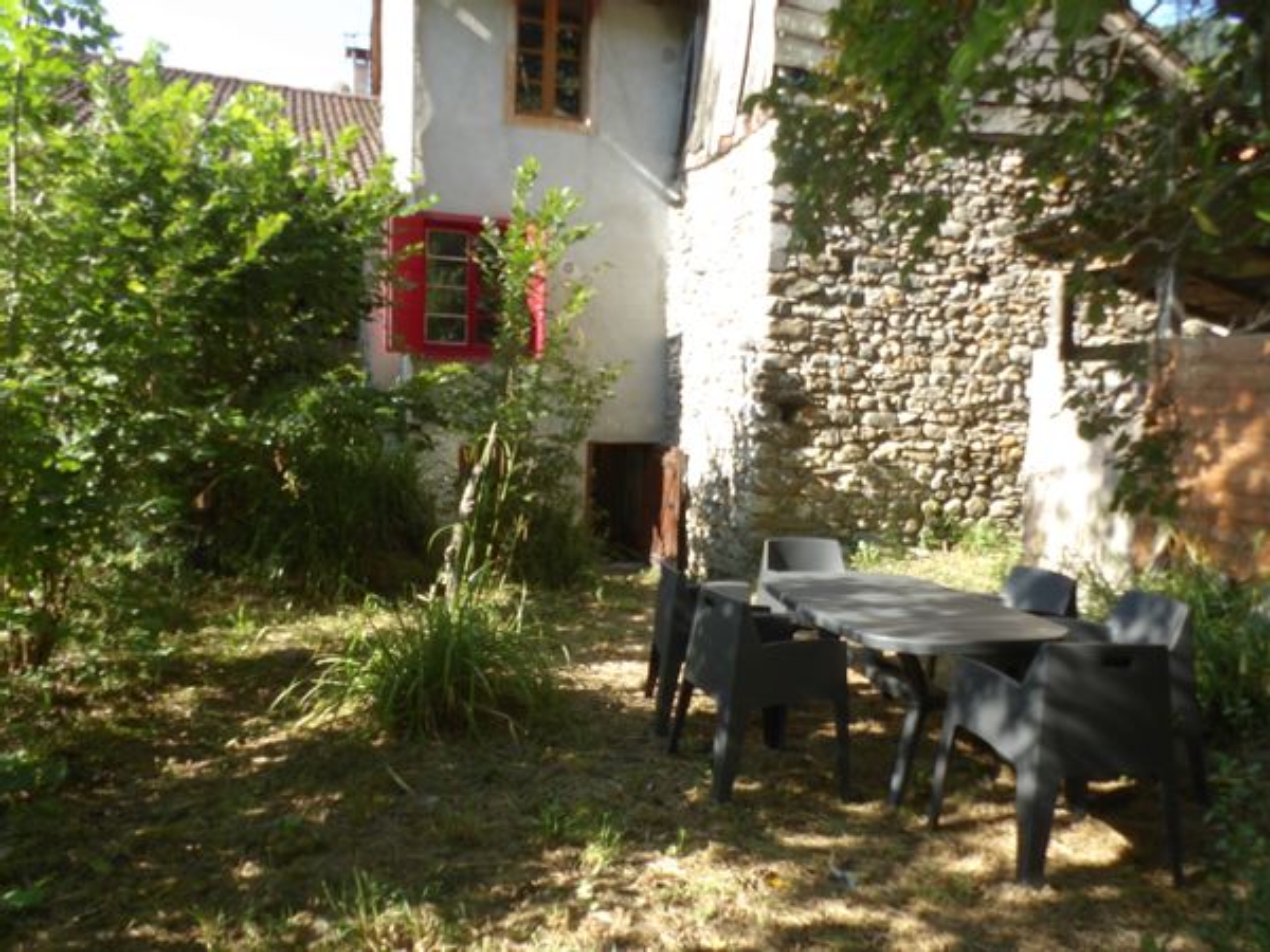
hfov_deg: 71.6
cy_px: 476
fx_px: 881
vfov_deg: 56.8
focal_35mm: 24
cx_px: 635
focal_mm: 4.3
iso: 100
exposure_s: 1/112
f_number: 4.1
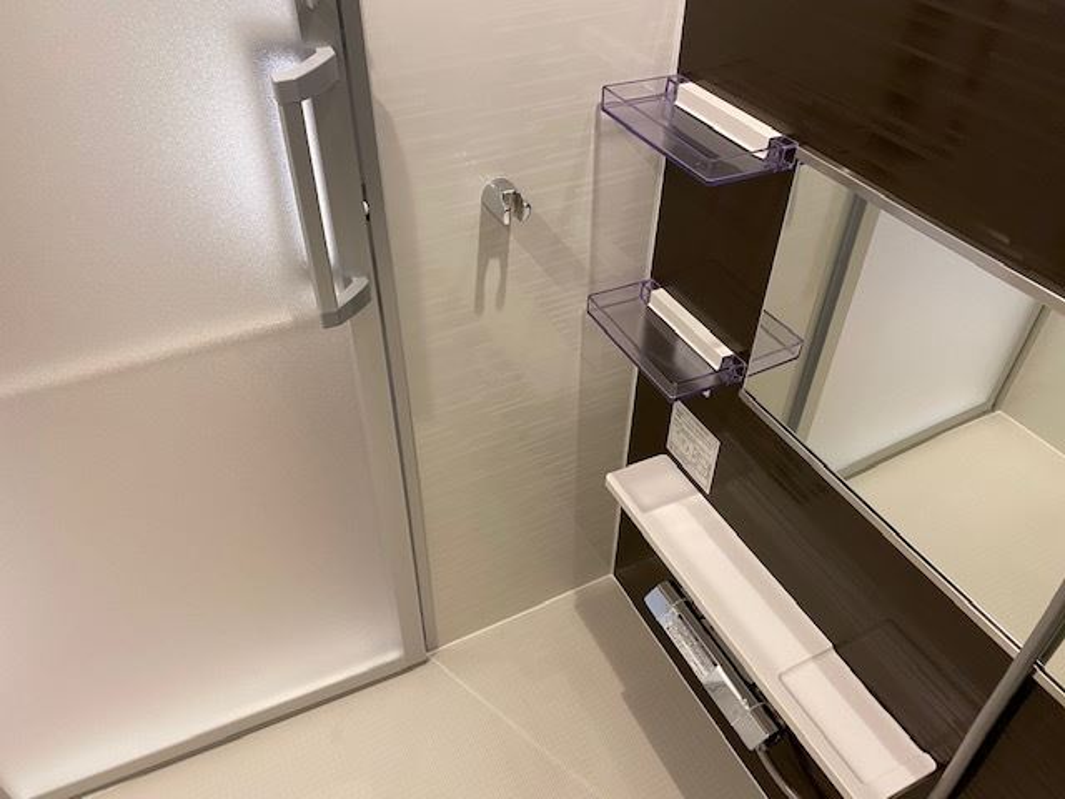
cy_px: 400
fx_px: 800
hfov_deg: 67.3
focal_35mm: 26
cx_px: 532
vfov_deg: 53.1
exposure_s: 1/50
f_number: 1.8
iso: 100
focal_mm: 4.25
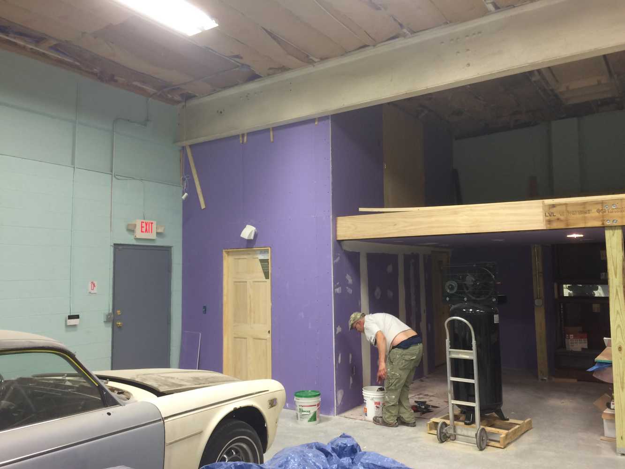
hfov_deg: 61.7
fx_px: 524
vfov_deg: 48.2
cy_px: 234
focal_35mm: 29
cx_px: 312
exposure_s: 1/30
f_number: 2.2
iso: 40
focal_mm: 4.15
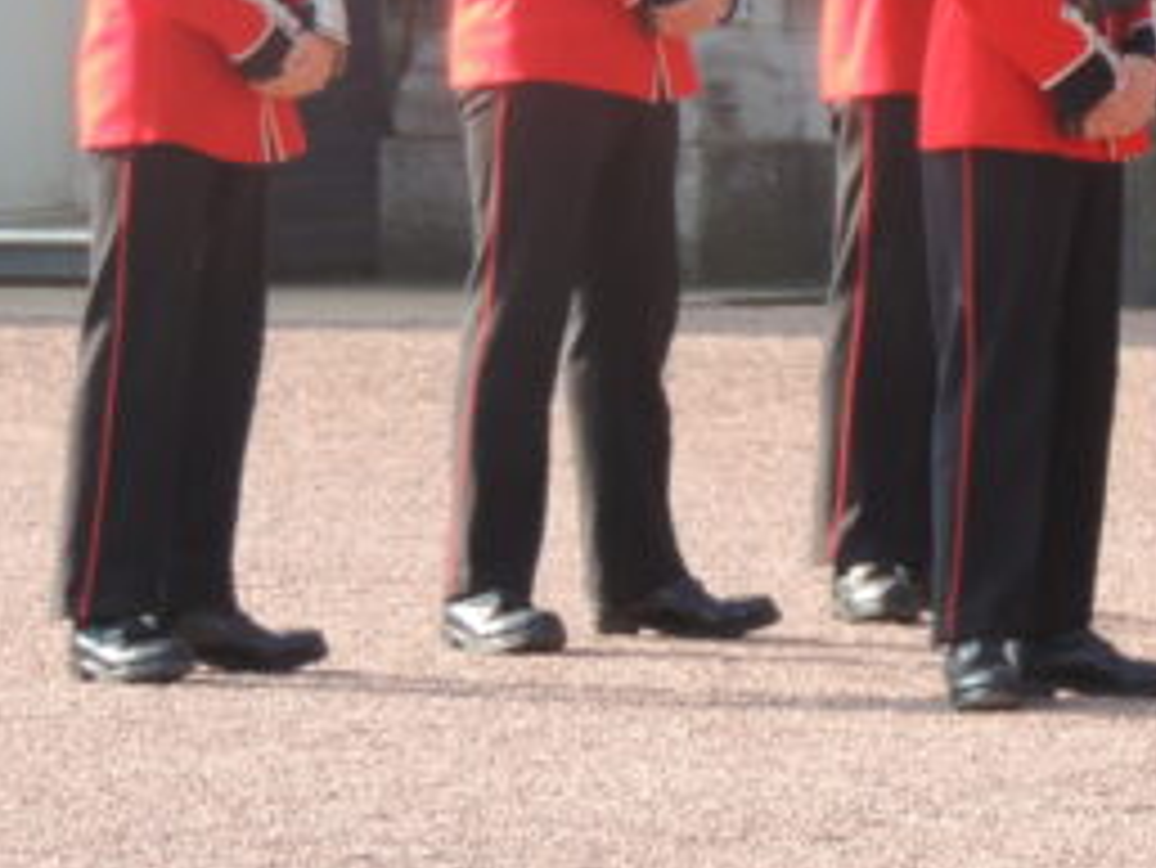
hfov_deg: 4.3
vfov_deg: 3.2
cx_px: 1538
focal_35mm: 463
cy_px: 54
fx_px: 15469
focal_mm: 27.6
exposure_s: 1/160
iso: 100
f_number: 4.4
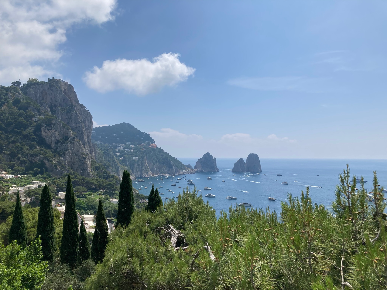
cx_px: 194
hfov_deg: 63.4
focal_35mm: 28
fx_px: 313
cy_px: 145
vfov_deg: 49.7
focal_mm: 3.99
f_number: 1.8
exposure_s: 1/3690
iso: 20
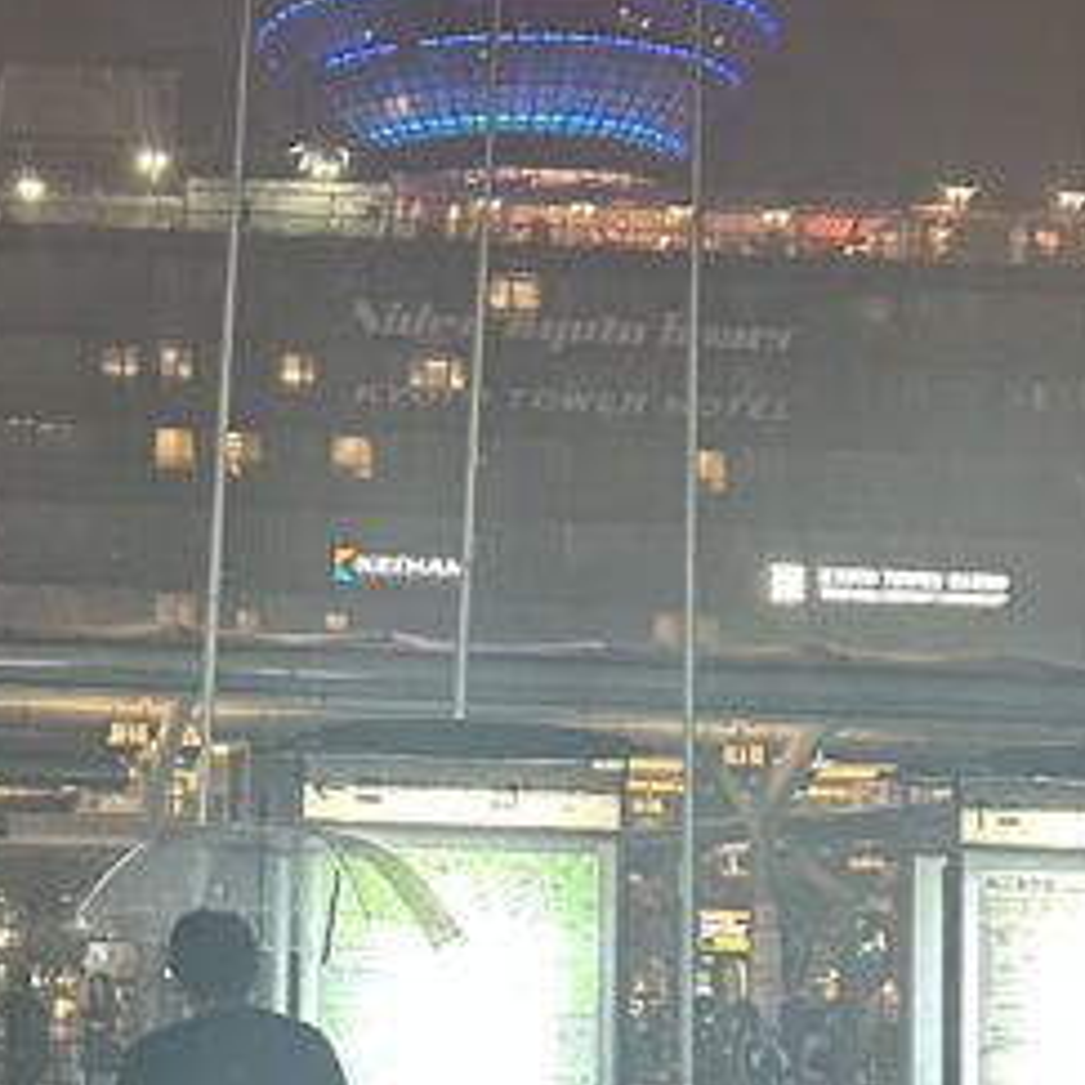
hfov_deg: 17.5
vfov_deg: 17.9
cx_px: -31
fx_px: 3440
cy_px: 661
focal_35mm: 97
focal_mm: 5.7
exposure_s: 1/60
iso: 500
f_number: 1.5
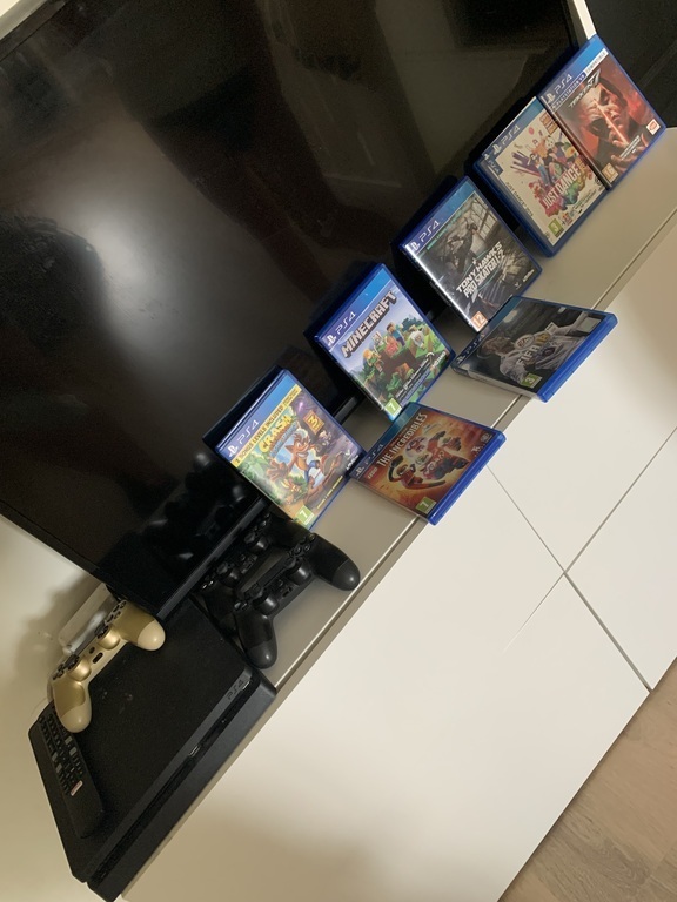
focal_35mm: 26
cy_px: 451
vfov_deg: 67.3
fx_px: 678
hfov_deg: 53.1
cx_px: 338
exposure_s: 1/60
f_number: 1.8
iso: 320
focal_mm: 4.25
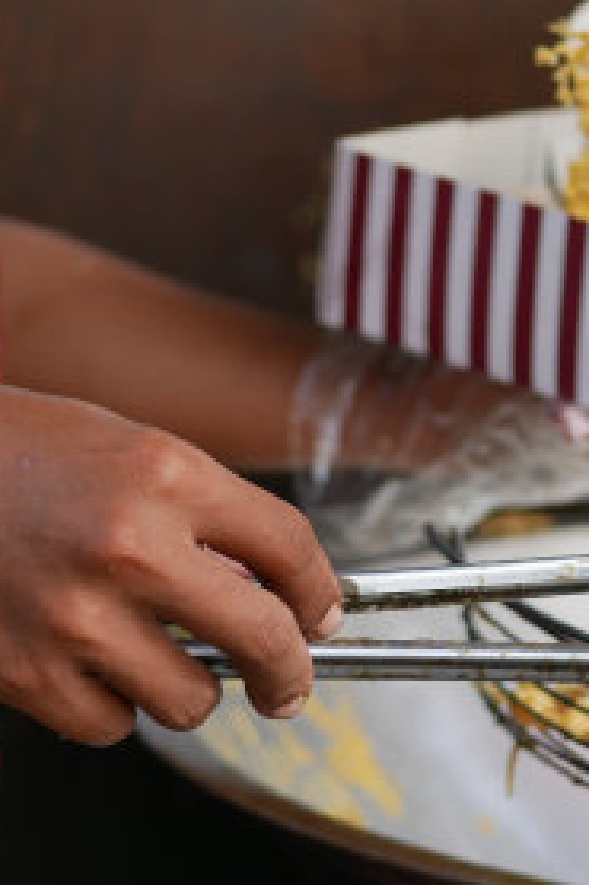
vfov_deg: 10.4
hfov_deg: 6.9
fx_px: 4840
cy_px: 544
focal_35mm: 197
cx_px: 876
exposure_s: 1/250
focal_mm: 43
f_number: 2.2
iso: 200
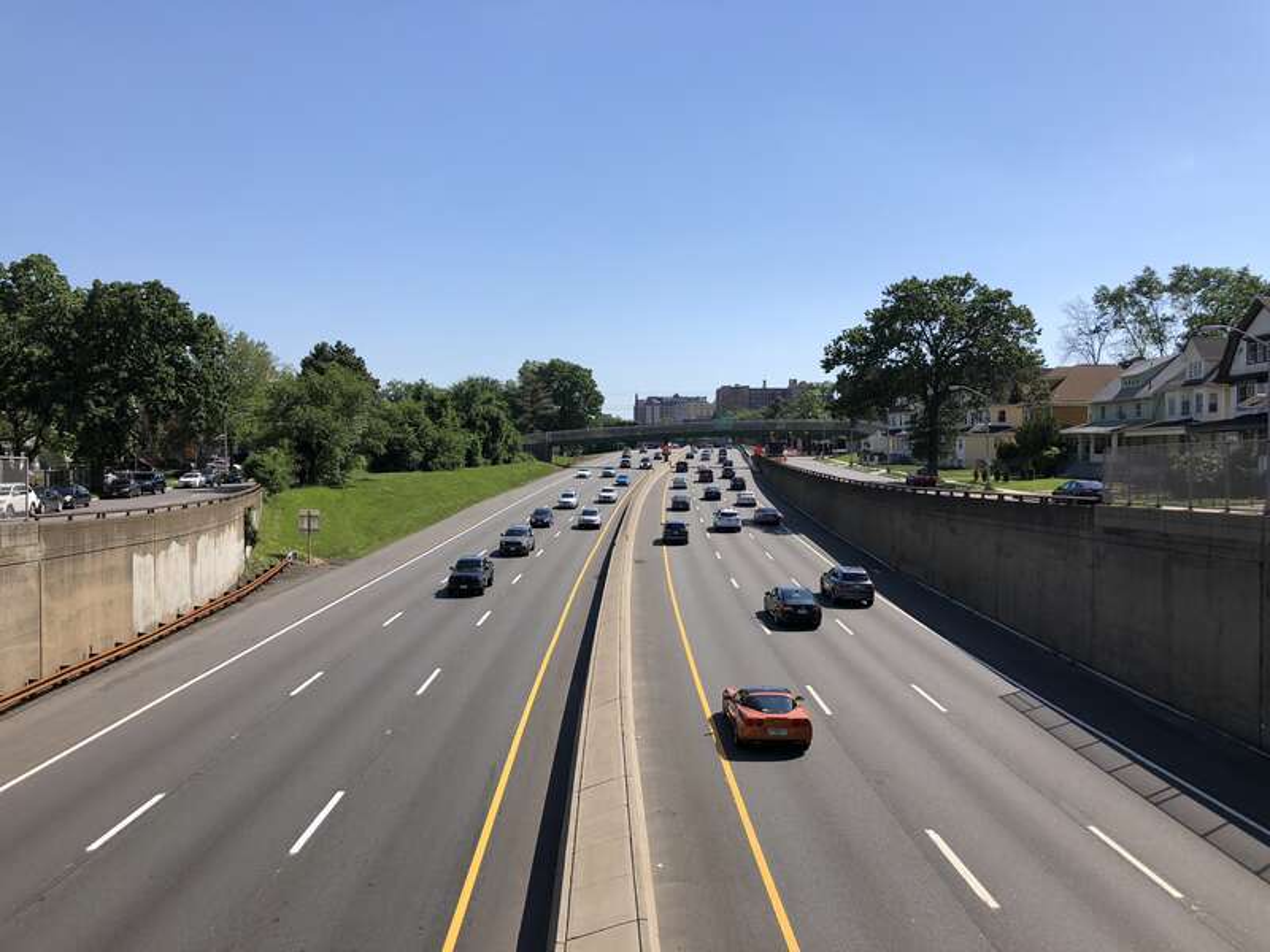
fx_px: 1027
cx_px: 635
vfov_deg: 49.7
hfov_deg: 63.4
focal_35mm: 28
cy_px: 476
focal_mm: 4
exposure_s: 1/2558
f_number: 1.8
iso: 20
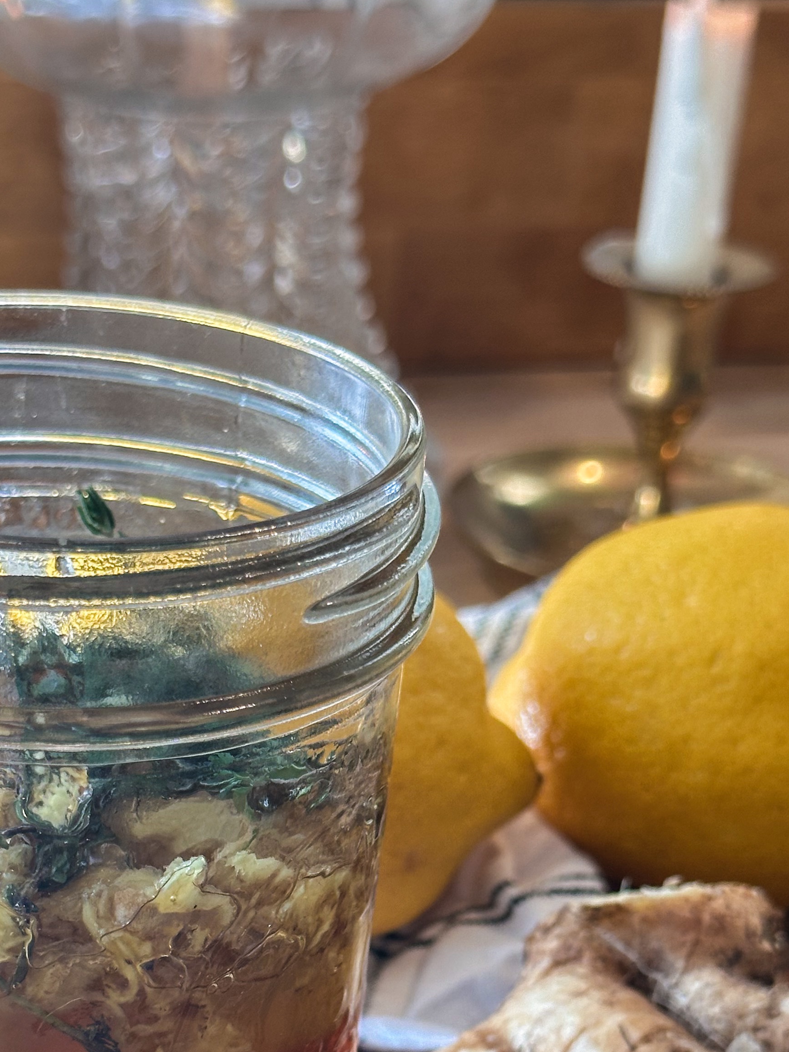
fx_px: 2553
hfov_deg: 17.5
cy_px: 914
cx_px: 288
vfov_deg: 22.8
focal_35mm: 84
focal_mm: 6.86
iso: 80
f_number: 1.8
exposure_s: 1/115
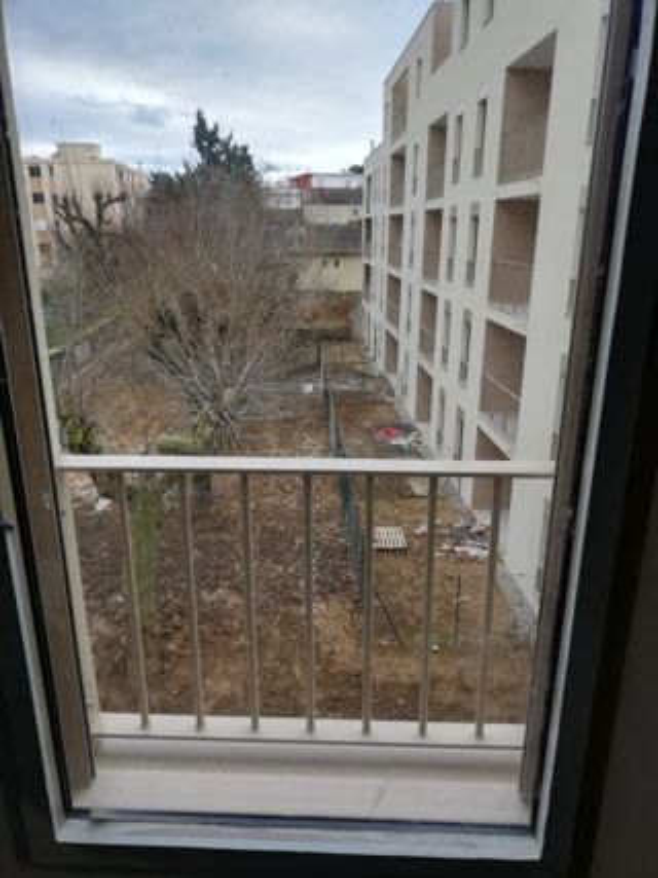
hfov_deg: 53.0
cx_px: 329
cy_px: 439
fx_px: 659
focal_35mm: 26
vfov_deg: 67.3
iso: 50
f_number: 2.2
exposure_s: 1/120
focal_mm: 3.81
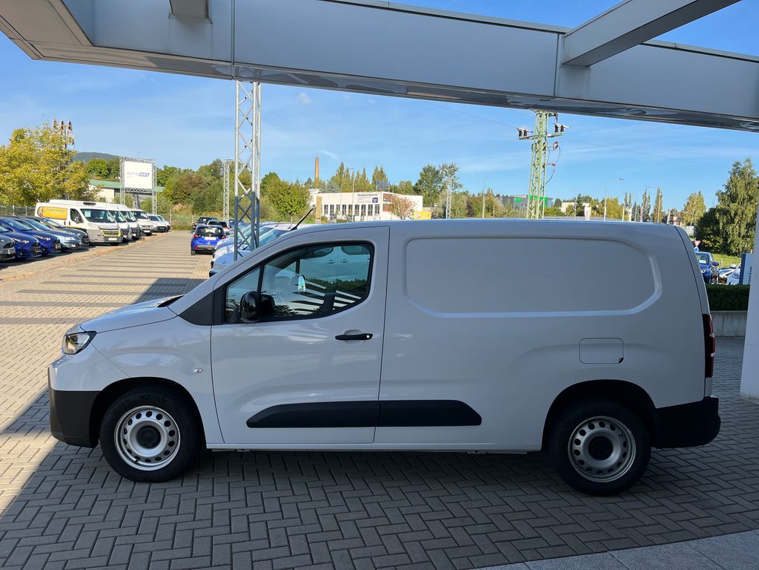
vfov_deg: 53.1
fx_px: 570
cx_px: 380
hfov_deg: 67.3
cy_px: 285
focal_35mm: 26
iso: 50
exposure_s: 1/2062
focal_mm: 5.1
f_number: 1.6
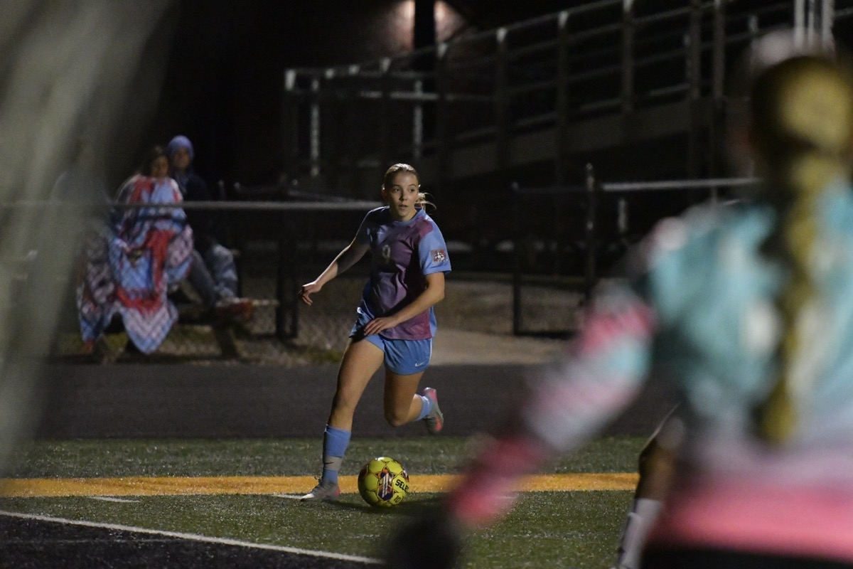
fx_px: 7108
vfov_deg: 4.6
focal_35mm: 300
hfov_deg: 6.9
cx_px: 426
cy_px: 284
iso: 12800
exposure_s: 1/1250
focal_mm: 200
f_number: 2.8
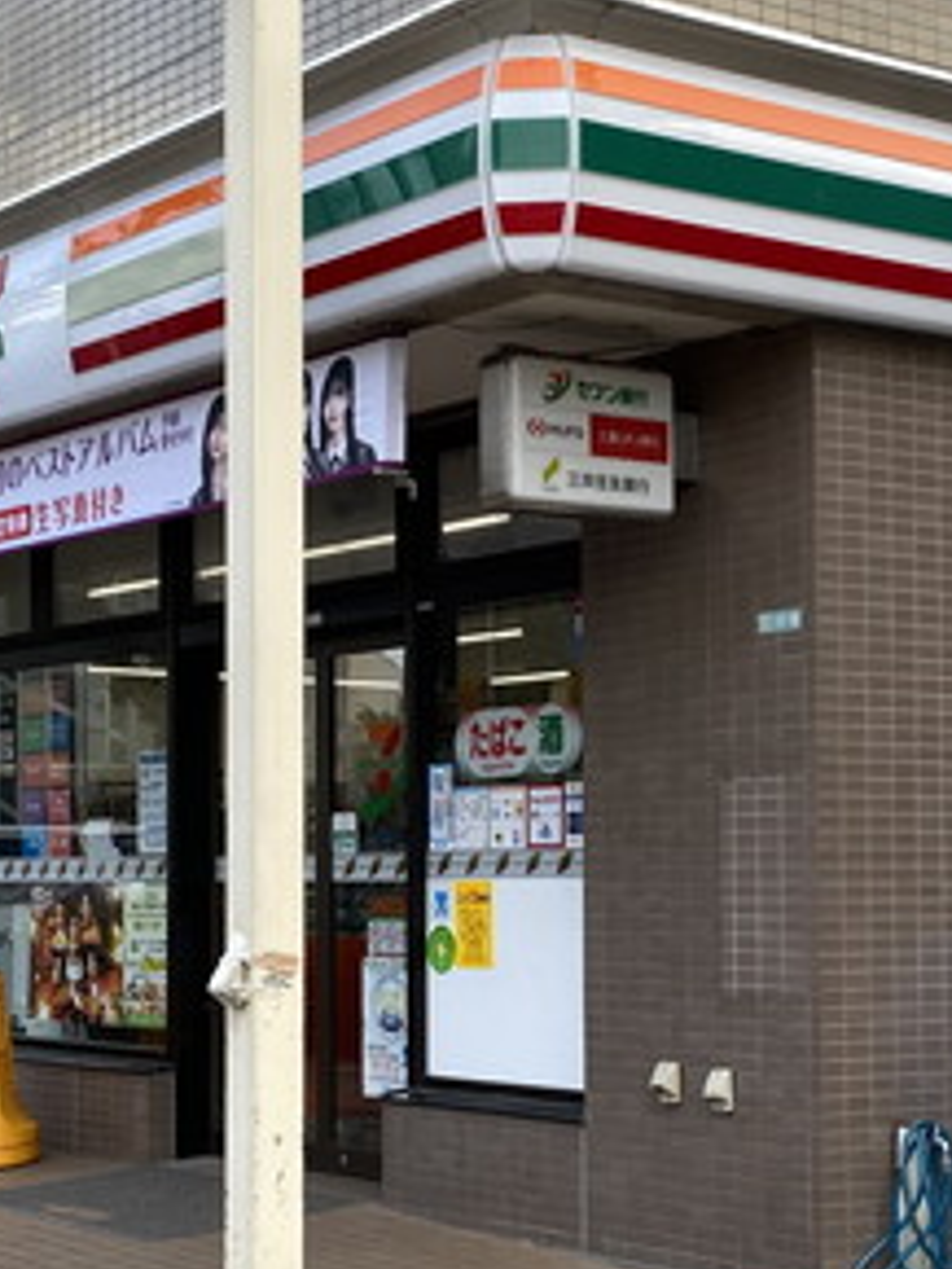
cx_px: 443
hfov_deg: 20.5
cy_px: 804
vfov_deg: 26.9
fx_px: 2638
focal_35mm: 72
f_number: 1.8
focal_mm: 4.25
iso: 32
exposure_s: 1/549
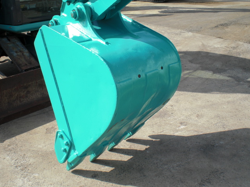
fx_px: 274
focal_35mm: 38
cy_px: 94
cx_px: 125
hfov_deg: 49.0
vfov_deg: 37.7
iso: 64
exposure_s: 1/250
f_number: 5.6
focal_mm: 6.3
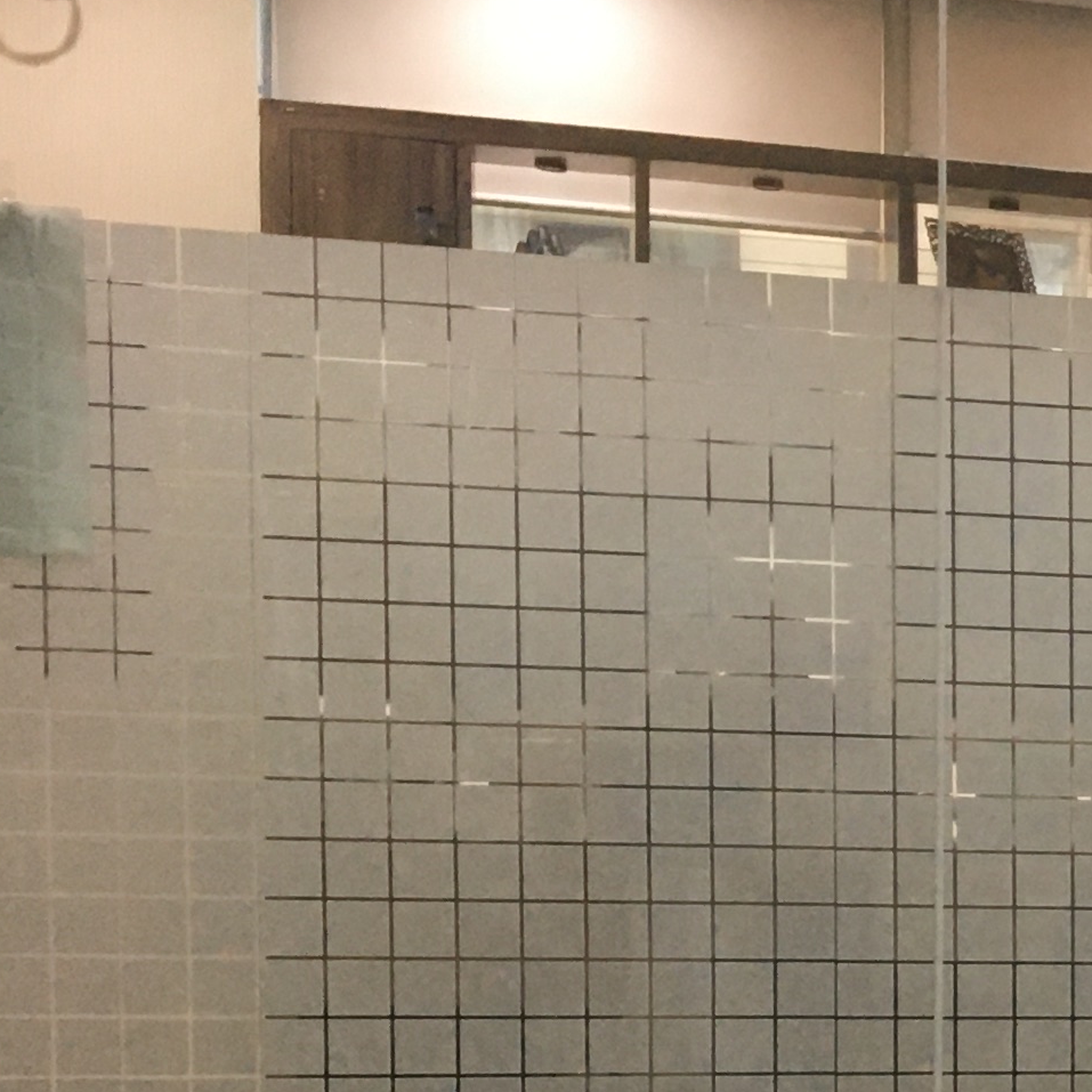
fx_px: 3855
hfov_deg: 13.5
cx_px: 2286
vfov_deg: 15.8
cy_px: 1069
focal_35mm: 108
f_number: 2.2
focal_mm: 4.15
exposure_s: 1/33
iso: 125
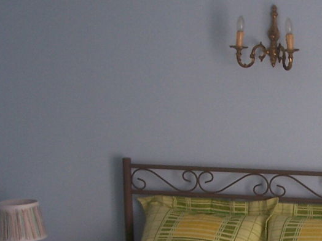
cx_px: 347
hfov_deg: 16.5
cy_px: 201
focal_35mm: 116
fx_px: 1079
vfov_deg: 12.7
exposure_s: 1/100
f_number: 2.8
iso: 80
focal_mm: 6.3
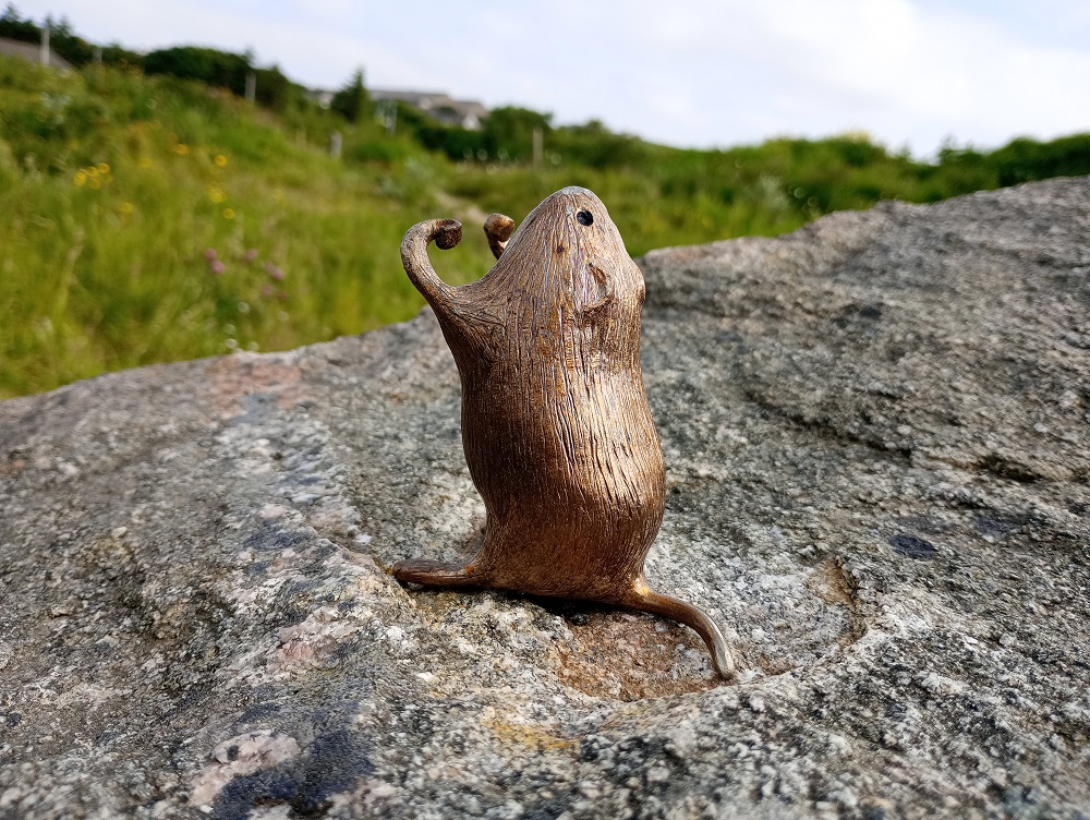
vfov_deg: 49.8
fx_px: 883
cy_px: 410
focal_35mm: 28
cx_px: 545
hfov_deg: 63.4
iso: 105
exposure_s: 1/348
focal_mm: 4.27
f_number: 1.8
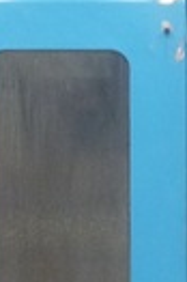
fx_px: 1312
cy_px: 235
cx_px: 118
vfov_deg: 12.2
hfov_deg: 8.1
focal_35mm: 168
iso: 250
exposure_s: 1/30
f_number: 2.8
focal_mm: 5.5
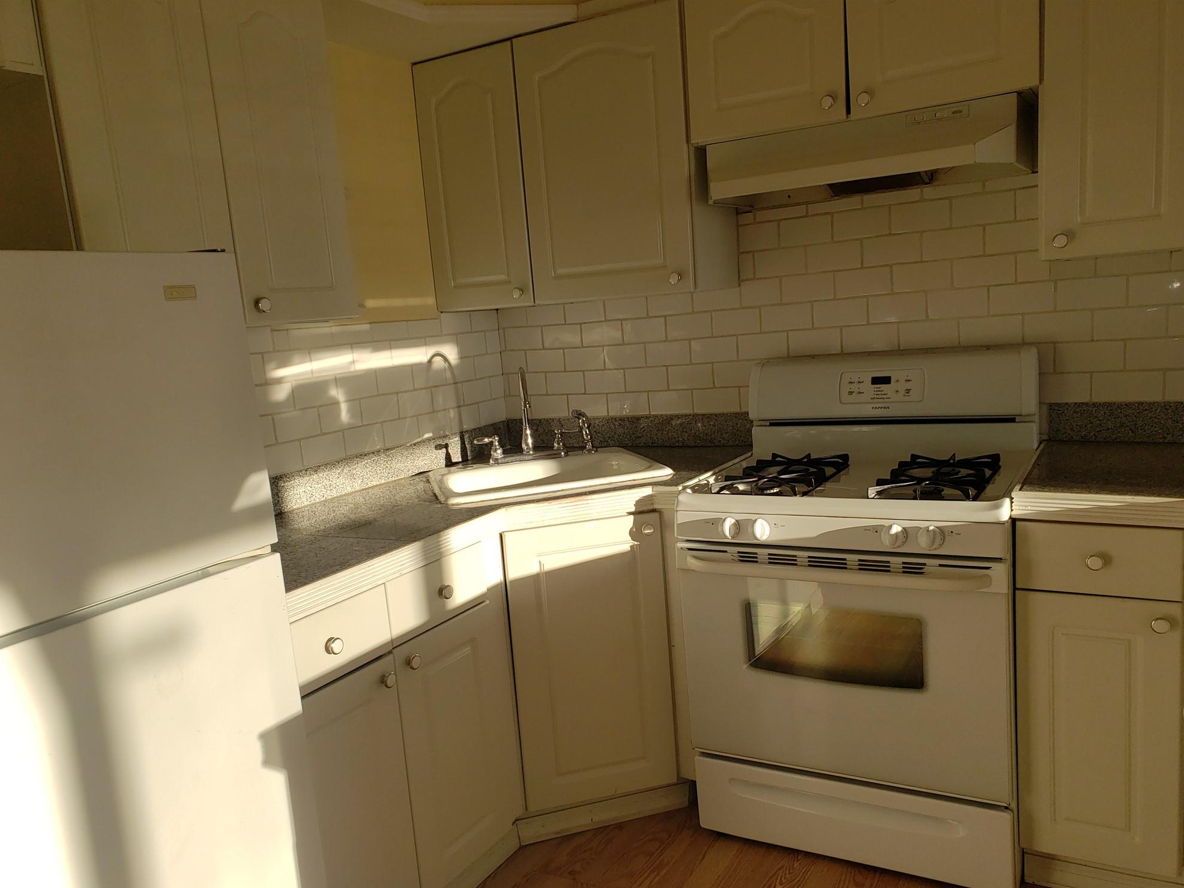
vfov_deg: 51.3
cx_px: 600
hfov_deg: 65.3
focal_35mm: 27
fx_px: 924
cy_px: 458
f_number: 2.4
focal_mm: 4.3
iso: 50
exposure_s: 1/621
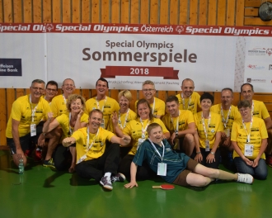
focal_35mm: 41
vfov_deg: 36.5
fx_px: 330
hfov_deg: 44.7
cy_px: 109
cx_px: 153
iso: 560
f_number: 4
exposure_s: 1/60
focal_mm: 24
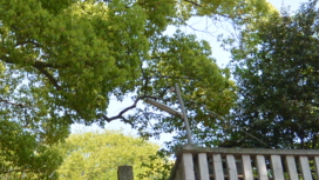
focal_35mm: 111
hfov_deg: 18.9
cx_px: 21
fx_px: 939
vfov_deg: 10.9
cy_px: 94
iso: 160
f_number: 4.5
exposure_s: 1/320
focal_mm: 12.1
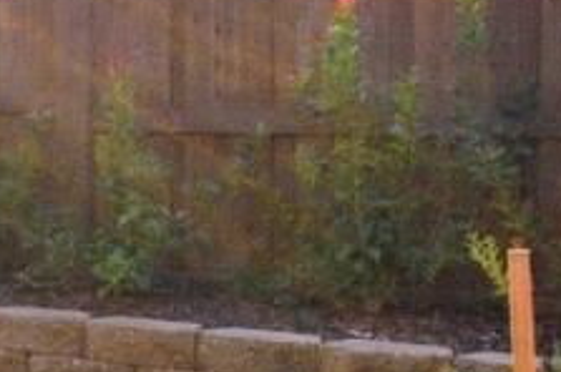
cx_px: -838
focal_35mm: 101
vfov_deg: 13.3
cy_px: 11
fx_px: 1572
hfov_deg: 13.6
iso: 100
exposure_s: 1/500
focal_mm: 10
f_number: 8
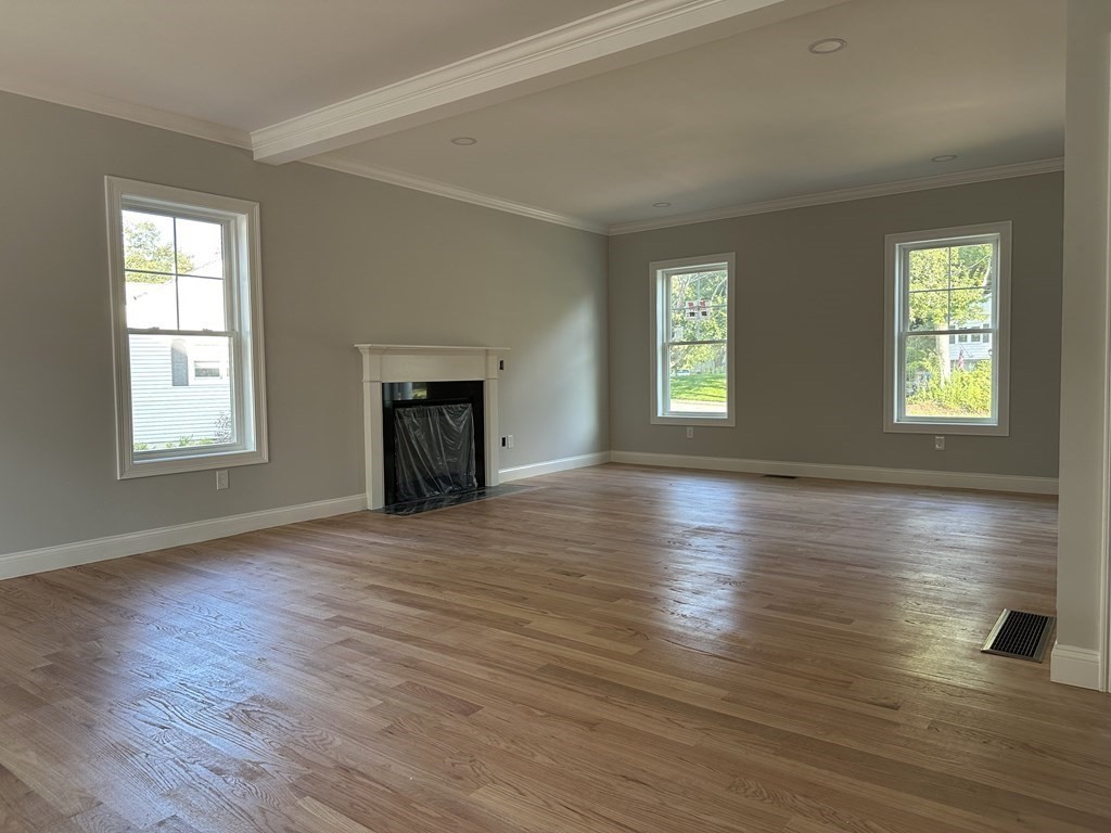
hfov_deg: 71.6
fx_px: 770
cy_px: 416
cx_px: 556
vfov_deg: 56.8
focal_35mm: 24
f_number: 1.78
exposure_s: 1/121
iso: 160
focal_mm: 6.86
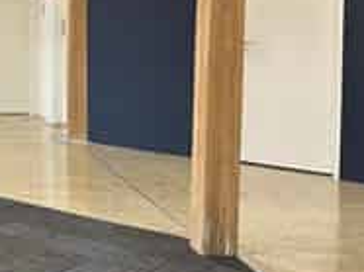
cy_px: 32
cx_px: -188
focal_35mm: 85
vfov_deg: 17.1
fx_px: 893
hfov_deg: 19.8
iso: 125
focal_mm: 6.86
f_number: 1.78
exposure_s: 1/50
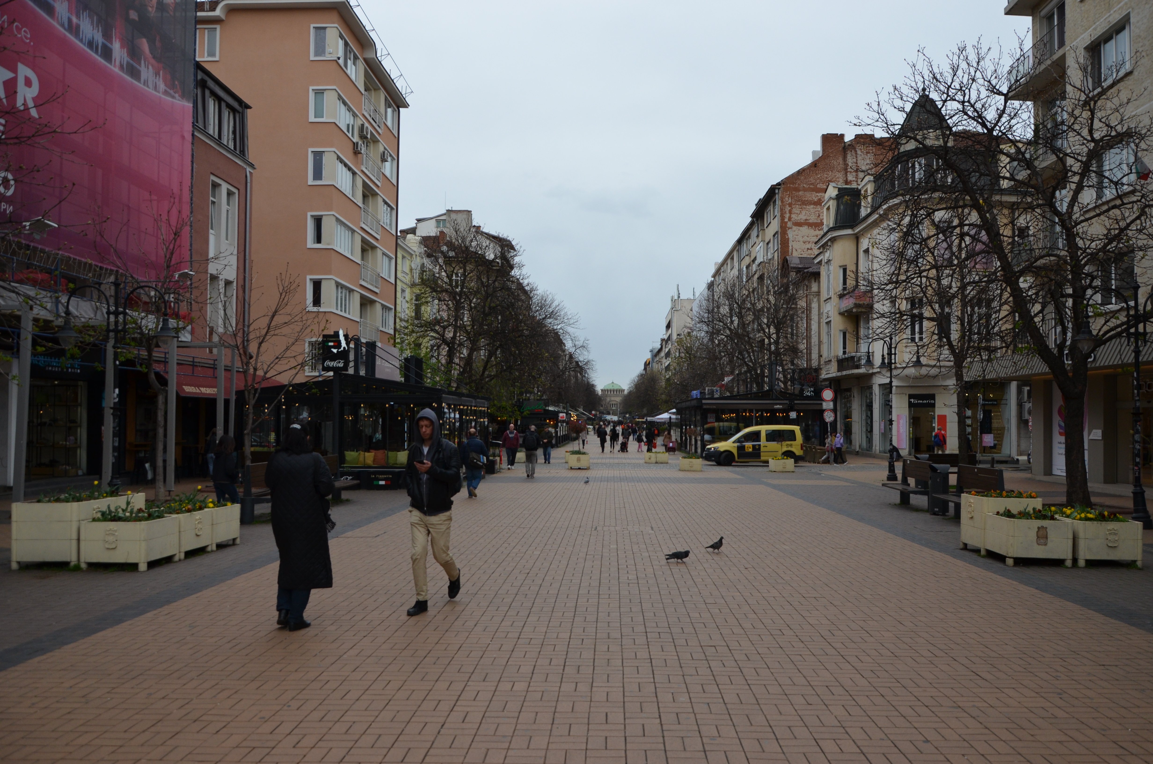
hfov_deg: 67.5
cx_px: 576
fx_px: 863
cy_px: 382
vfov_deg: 47.7
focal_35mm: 27
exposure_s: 1/1250
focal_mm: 18
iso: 400
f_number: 5
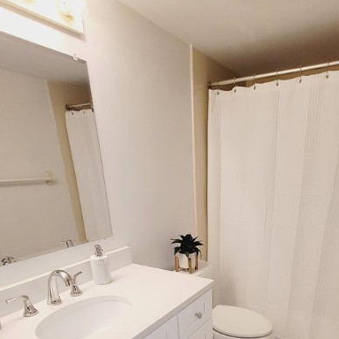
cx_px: 210
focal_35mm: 23
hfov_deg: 66.3
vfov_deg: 59.8
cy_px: 288
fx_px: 255
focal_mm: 2.2
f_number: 2.2
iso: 80
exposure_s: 1/60
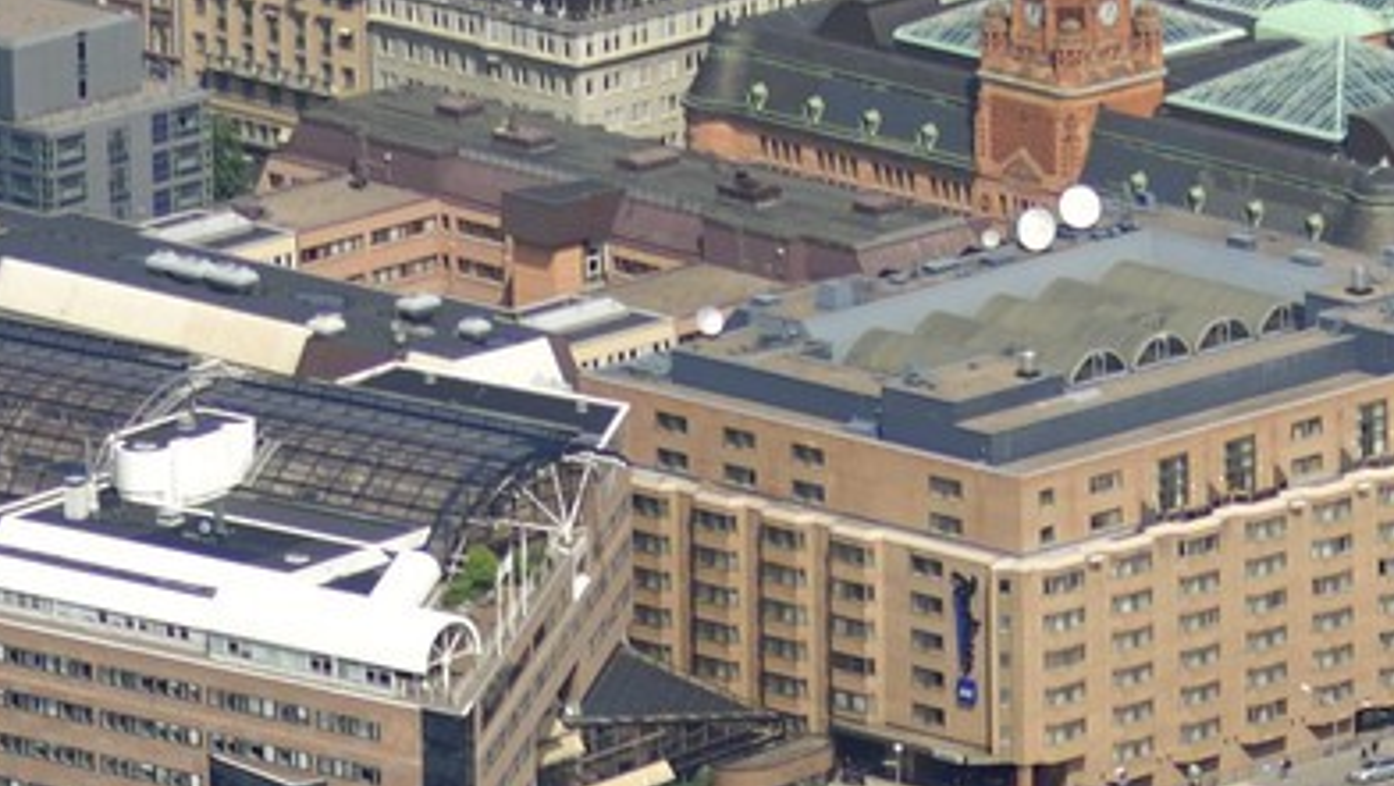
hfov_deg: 4.8
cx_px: 1181
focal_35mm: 448
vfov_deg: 2.7
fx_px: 16569
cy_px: 2497
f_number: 2.8
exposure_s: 1/1600
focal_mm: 70
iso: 100
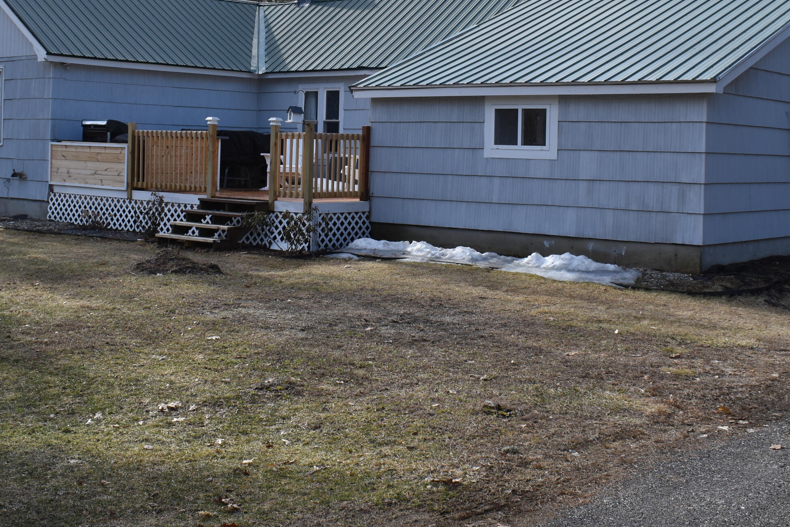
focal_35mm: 51
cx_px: 385
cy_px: 168
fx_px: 1119
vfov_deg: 26.3
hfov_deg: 38.9
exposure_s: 1/250
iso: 200
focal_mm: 22
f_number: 8
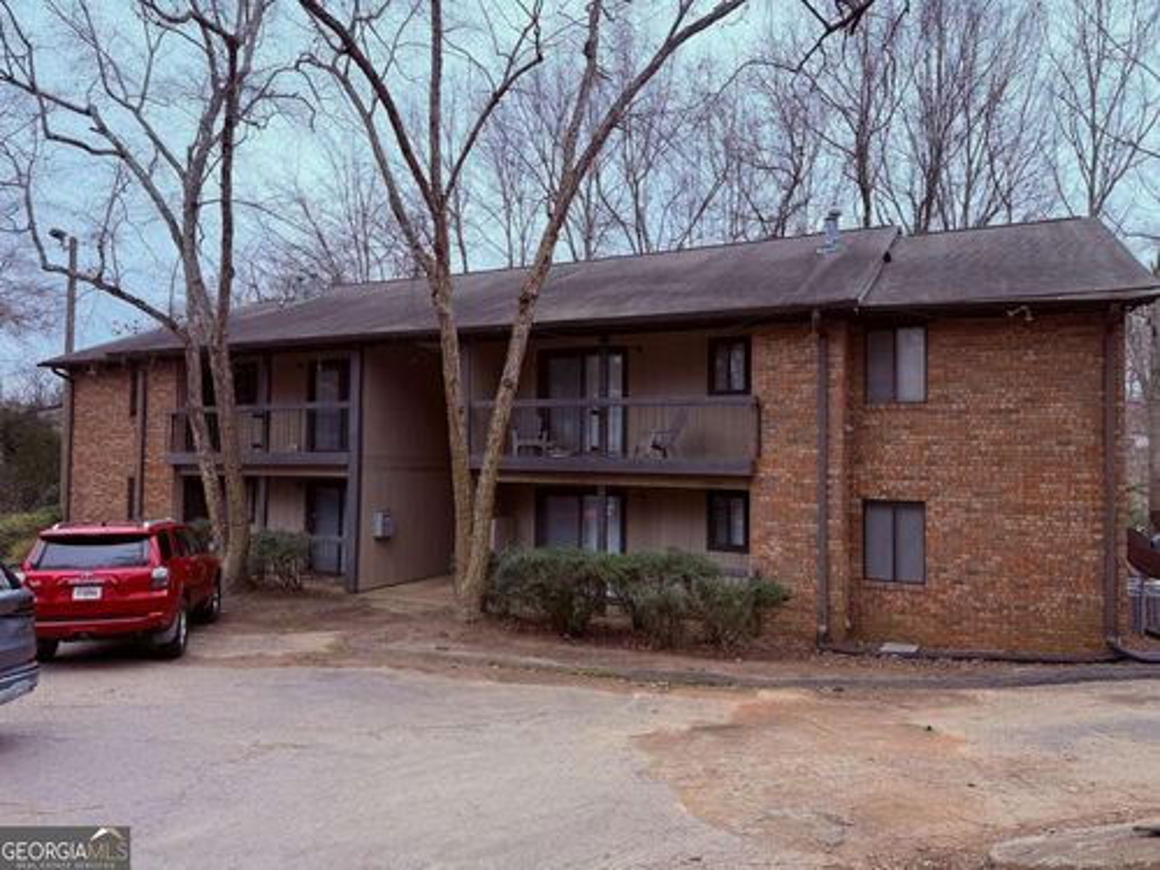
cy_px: 435
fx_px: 804
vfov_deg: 56.8
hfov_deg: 71.6
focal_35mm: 24
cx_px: 580
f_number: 1.78
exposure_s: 1/171
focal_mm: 6.76
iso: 80
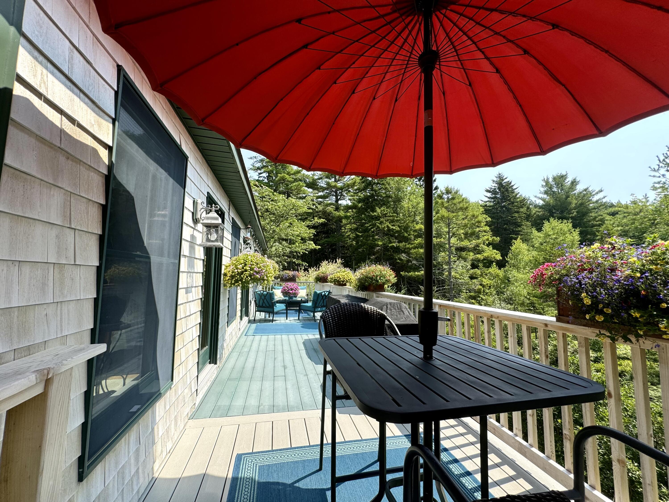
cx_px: 334
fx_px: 271
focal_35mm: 14
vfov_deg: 85.7
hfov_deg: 102.1
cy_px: 251
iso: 40
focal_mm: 2.22
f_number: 2.2
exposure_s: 1/675
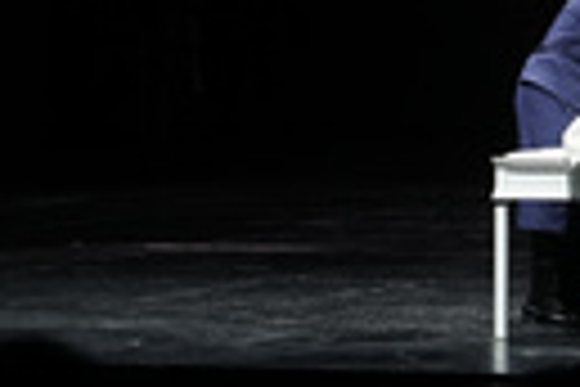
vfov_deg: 4.6
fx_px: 4801
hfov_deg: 6.8
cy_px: -248
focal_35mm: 298
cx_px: 758
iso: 1600
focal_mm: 85
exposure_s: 1/160
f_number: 6.3
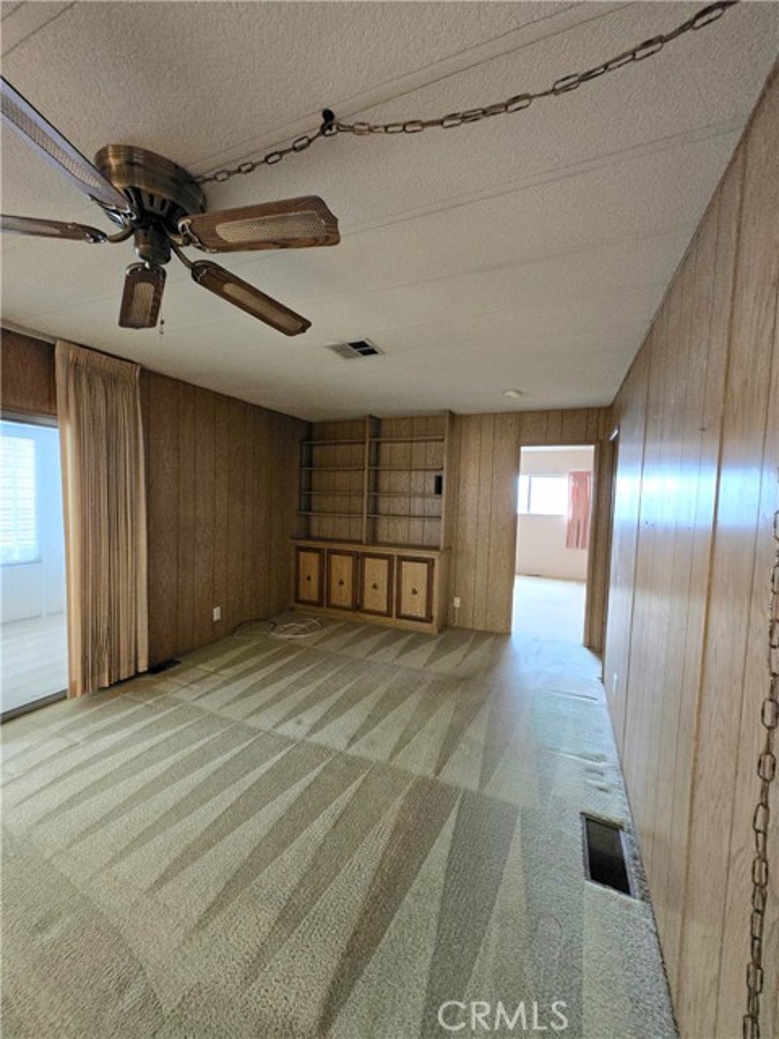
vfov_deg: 106.2
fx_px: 390
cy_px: 520
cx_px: 390
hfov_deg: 89.9
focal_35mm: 13
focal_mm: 1.7
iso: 1000
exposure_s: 1/60.2
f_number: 2.2
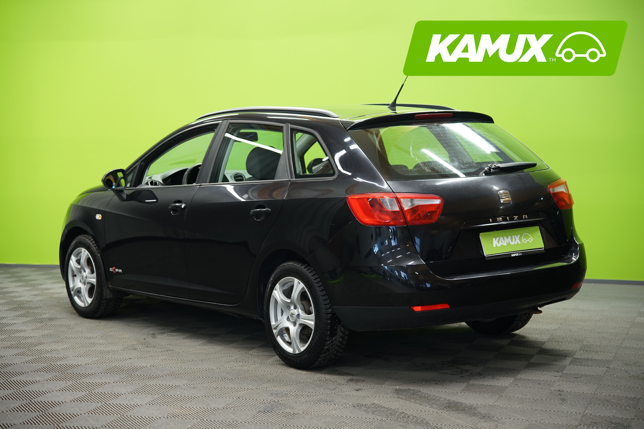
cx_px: 322
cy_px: 214
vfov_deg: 19.7
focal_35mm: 69
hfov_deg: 29.2
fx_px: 1234
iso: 640
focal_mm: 69
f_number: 3.2
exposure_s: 1/40
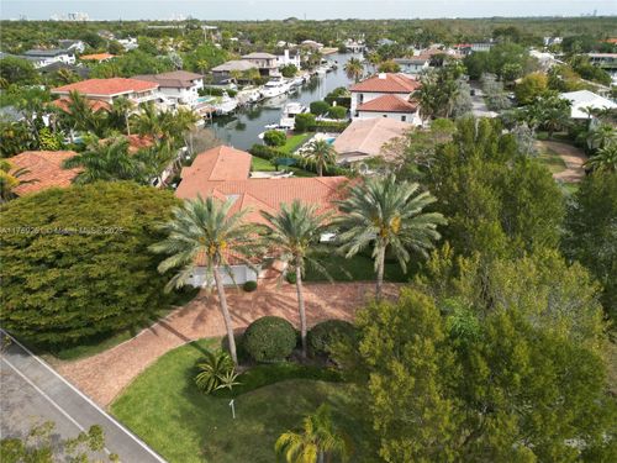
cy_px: 232
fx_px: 428
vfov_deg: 56.8
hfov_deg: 71.6
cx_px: 308
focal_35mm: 24
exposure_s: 1/1000
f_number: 1.7
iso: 130
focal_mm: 6.72
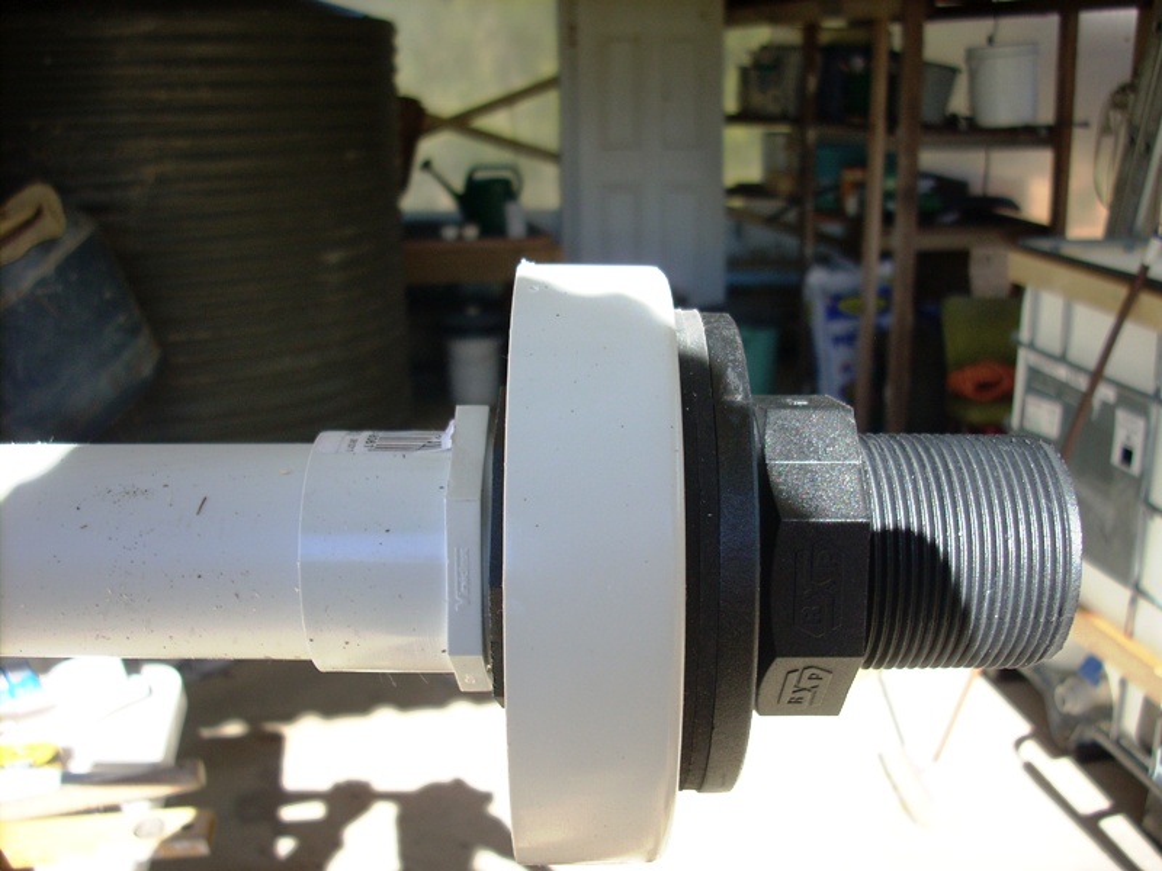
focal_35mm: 37
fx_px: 1242
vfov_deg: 38.7
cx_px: 581
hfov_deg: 50.1
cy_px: 436
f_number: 2.8
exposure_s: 1/220
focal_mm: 6.2
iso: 64
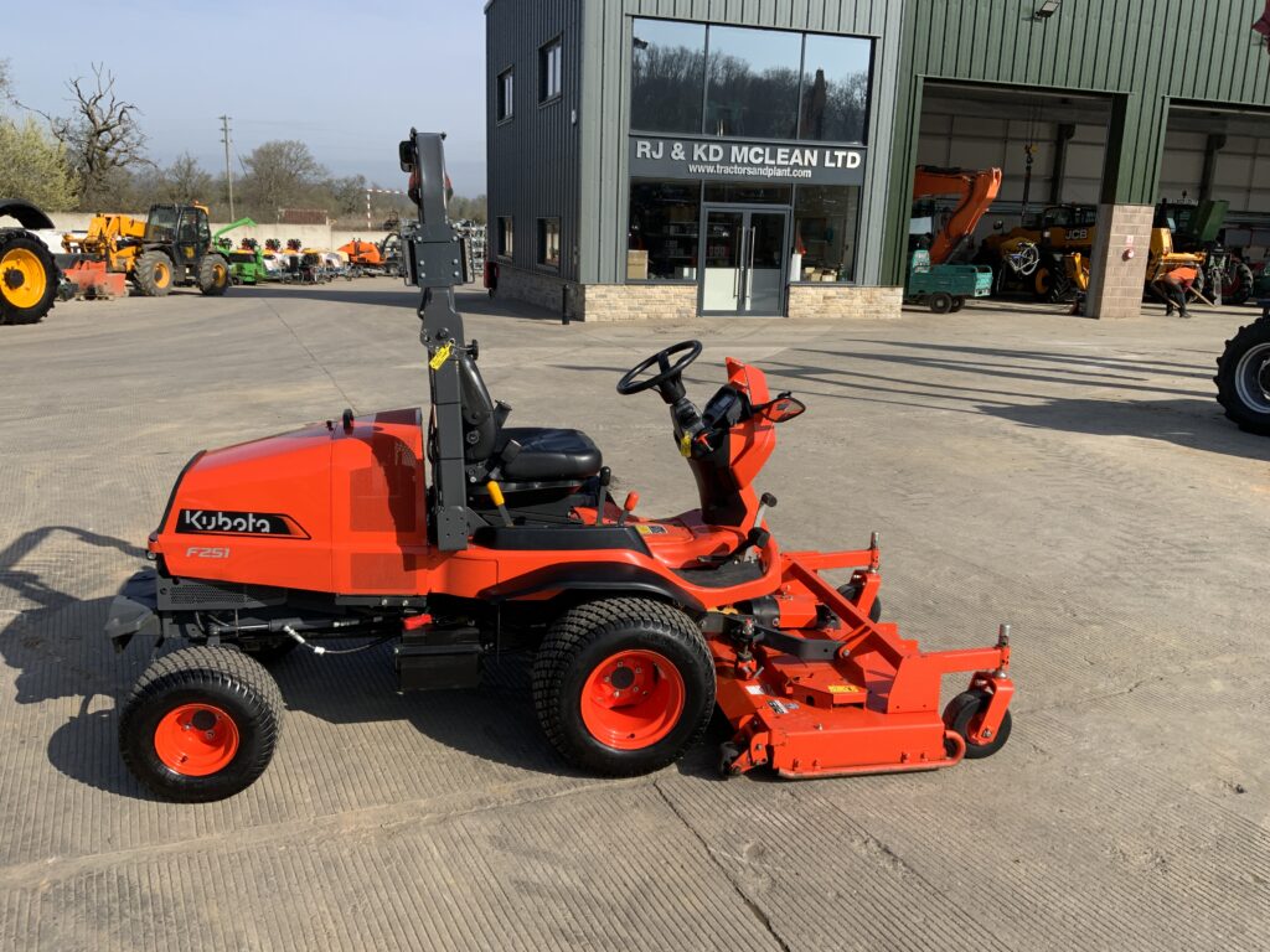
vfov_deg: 48.2
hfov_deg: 61.7
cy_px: 476
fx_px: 1064
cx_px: 635
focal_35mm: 29
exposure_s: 1/1912
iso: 16
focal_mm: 3
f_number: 1.8
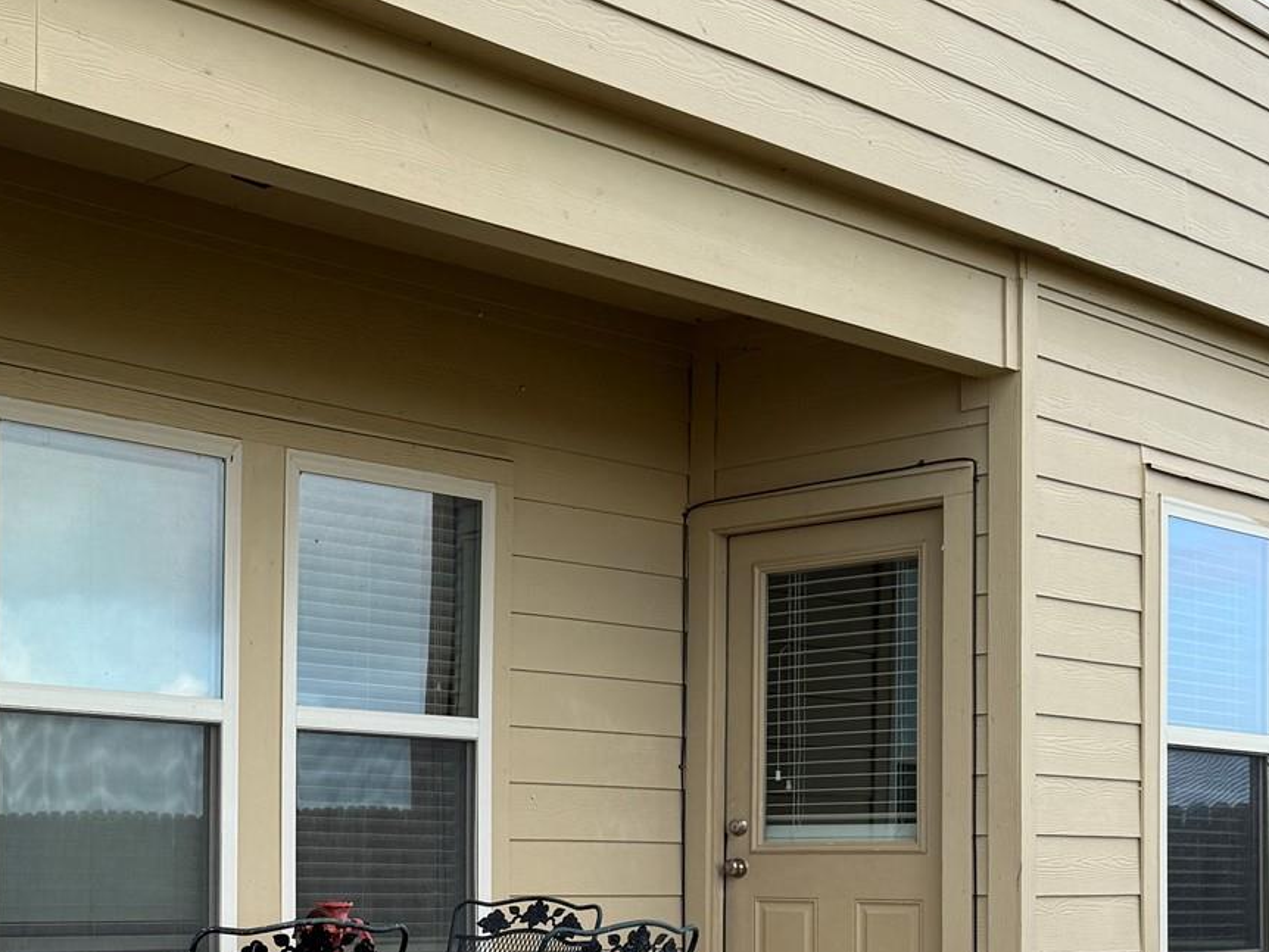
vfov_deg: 25.0
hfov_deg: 31.5
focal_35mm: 57
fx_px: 2090
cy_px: 833
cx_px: 31
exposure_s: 1/1385
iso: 80
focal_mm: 6.76
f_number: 1.78
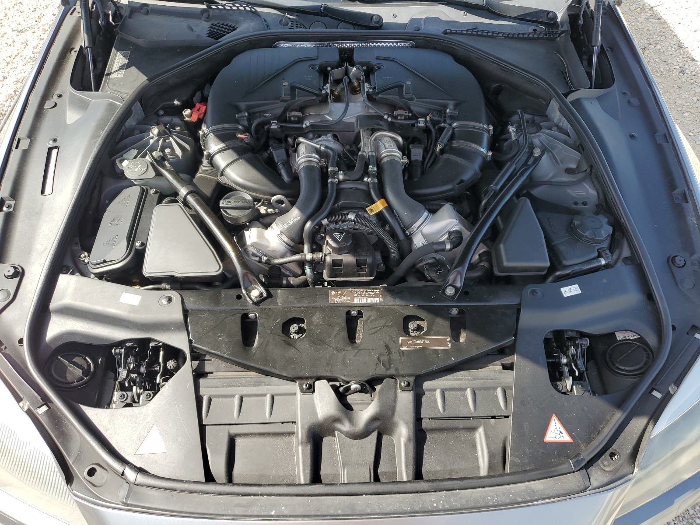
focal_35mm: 26
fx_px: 526
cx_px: 350
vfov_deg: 53.1
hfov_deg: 67.3
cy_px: 262
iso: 50
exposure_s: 1/909
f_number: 1.5
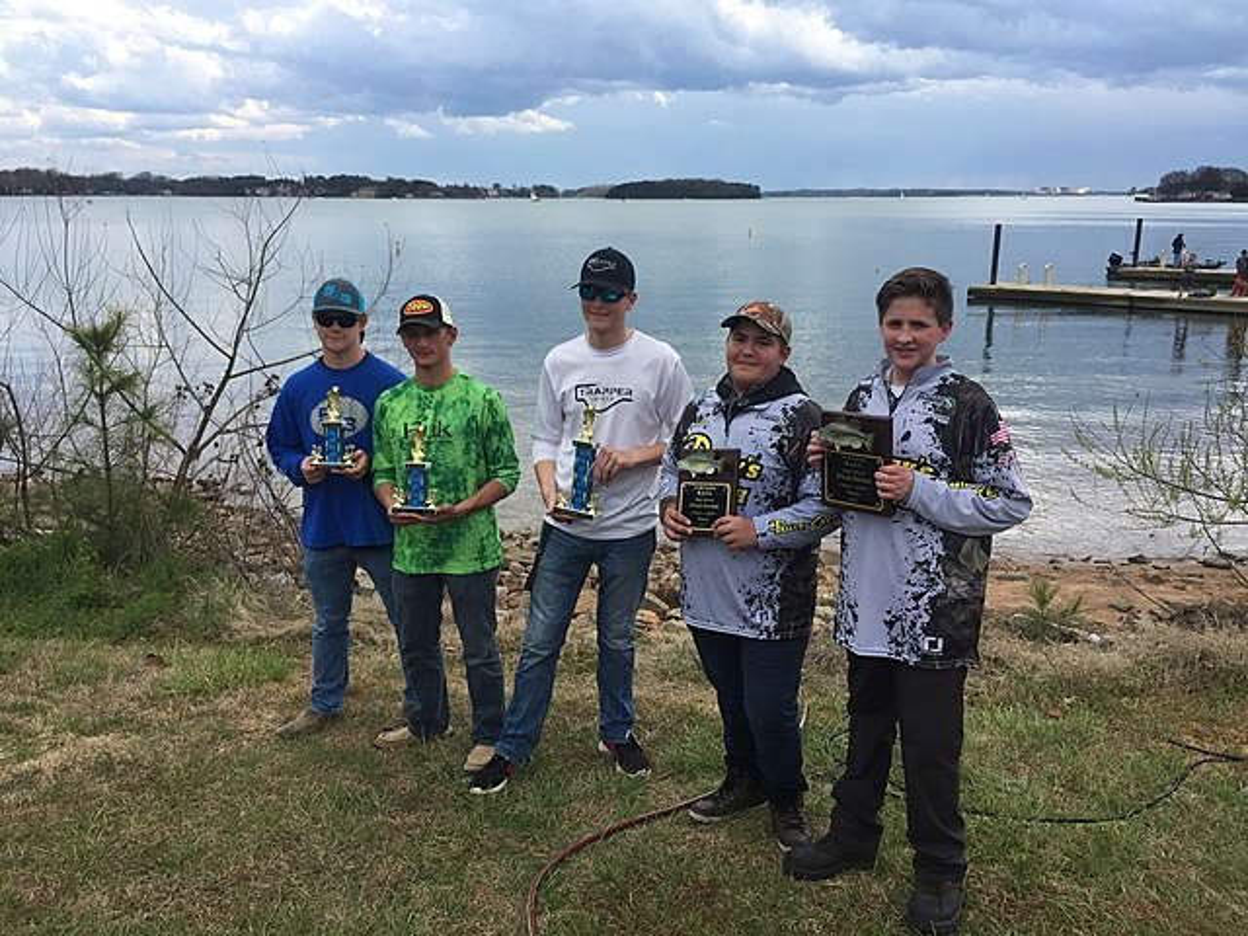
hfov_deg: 61.7
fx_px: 1046
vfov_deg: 48.2
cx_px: 624
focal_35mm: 29
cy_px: 468
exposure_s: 1/807
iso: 32
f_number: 2.2
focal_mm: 4.15
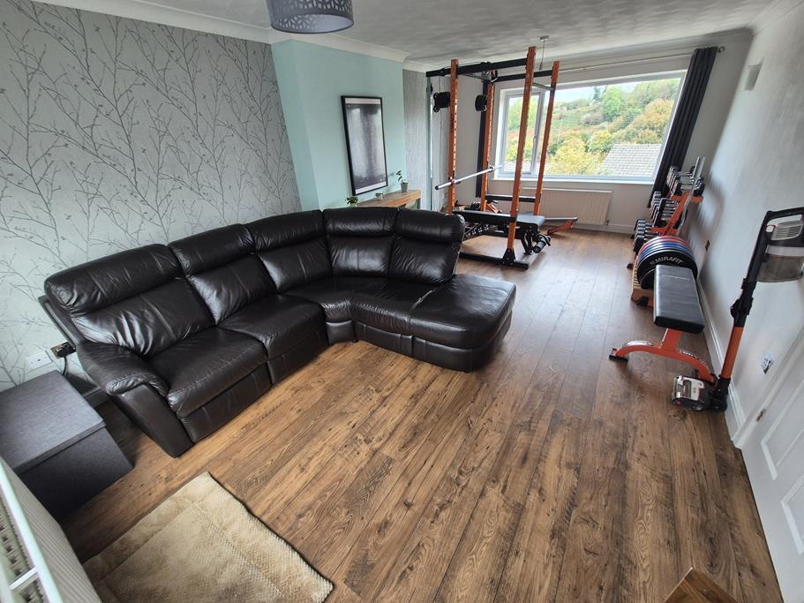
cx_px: 402
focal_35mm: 13
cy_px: 302
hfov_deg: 106.2
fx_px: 302
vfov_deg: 89.9
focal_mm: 2.2
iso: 125
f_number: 2.2
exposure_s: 1/50
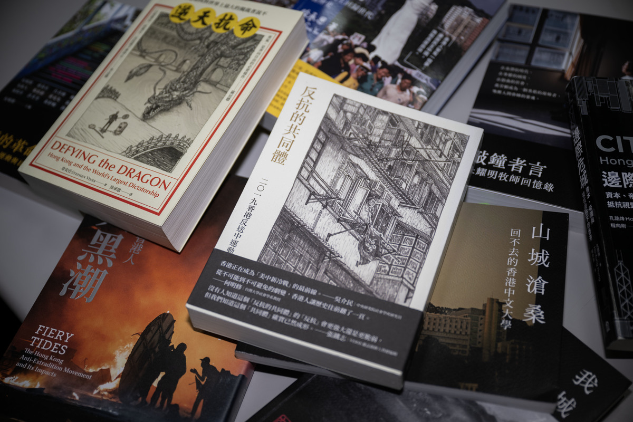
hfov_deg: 42.7
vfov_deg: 29.2
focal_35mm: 46
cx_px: 316
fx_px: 809
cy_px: 211
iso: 64
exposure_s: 1/160
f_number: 2.8
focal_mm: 46
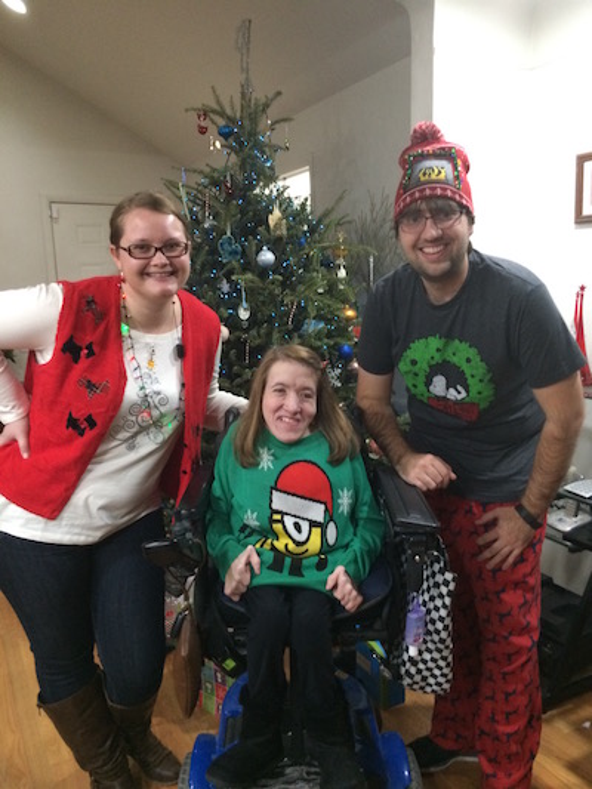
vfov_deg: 61.6
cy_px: 394
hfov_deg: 48.2
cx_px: 296
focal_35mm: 29
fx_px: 661
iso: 250
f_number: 2.2
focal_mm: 4.15
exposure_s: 1/20
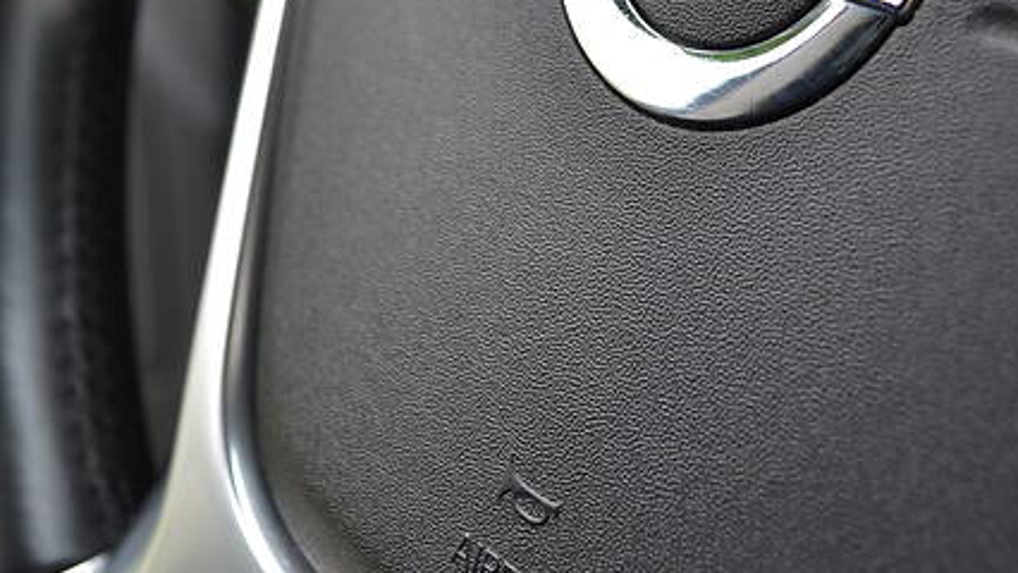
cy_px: 27
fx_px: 1593
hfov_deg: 35.3
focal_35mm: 59
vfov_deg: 19.9
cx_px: 609
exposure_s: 1/100
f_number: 5
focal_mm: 20
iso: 400
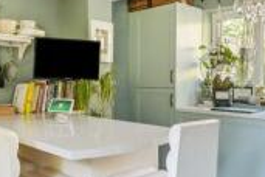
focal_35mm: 39
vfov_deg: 34.2
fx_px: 287
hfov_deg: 48.3
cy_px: 85
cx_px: 79
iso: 400
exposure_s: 1/4
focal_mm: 14
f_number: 13
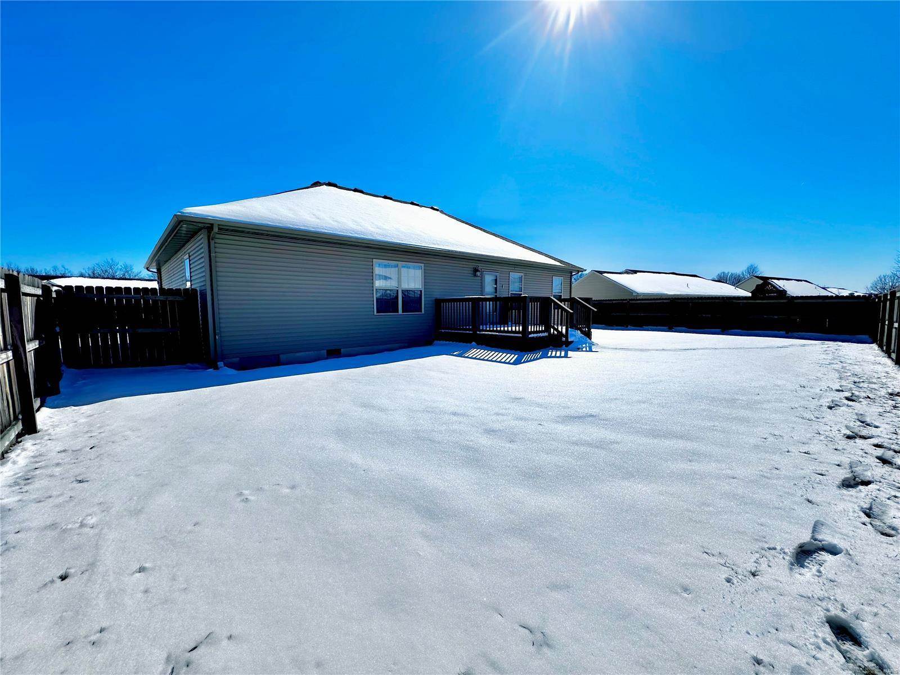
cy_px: 338
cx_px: 450
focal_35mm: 14
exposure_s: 1/4292
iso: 50
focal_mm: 2.22
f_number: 2.2
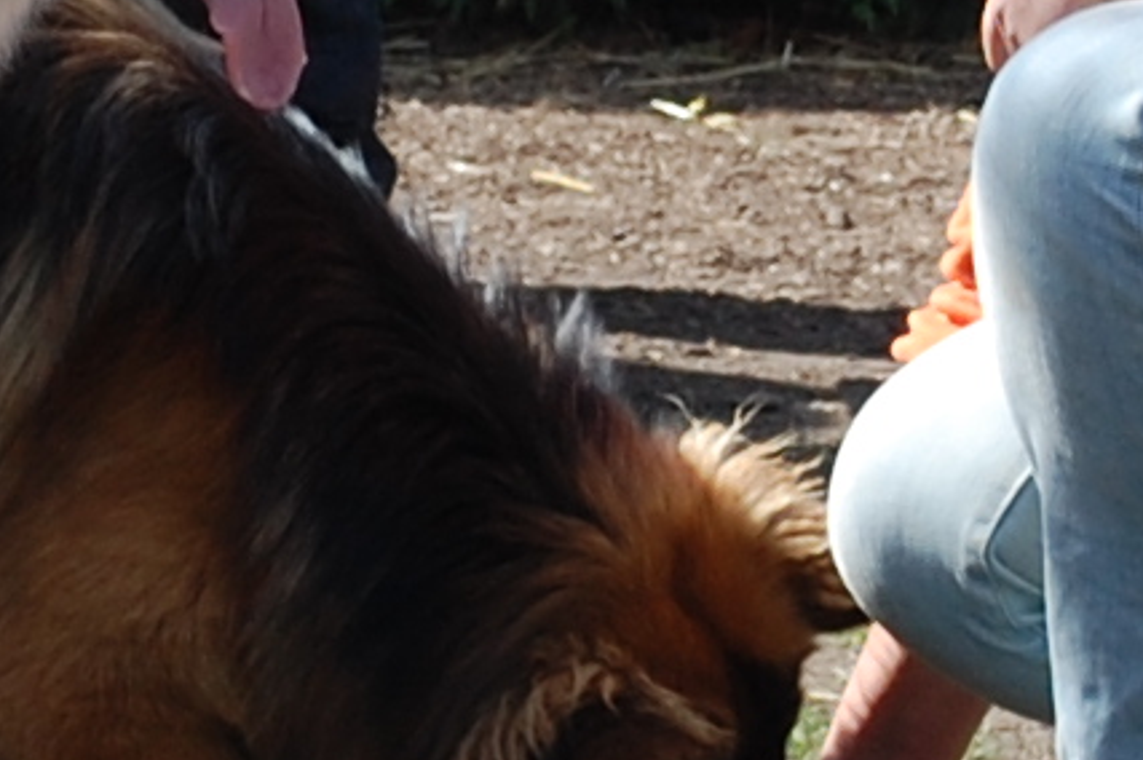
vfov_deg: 4.5
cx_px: 589
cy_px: 281
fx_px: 9724
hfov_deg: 6.7
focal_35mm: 307
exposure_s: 1/200
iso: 200
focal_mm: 29
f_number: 7.1
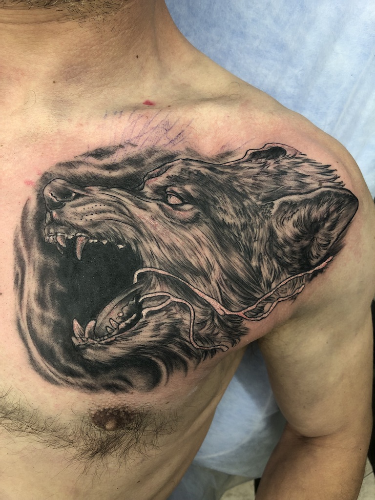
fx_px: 404
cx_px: 188
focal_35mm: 28
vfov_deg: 63.4
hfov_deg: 49.7
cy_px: 250
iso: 40
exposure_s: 1/25
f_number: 1.8
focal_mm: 4
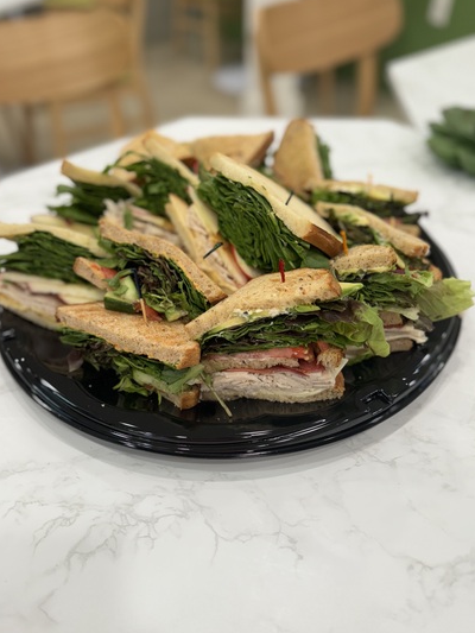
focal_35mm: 27
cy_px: 334
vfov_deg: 65.3
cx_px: 223
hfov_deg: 51.3
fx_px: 494
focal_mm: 6.76
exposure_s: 1/120
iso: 160
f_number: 1.78
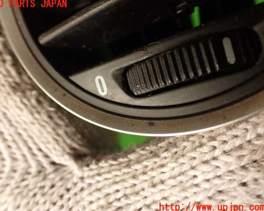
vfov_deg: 43.4
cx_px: 124
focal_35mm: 34
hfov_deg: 52.8
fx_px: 266
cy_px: 106
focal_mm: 5.79
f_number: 2.4
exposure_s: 1/50
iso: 200
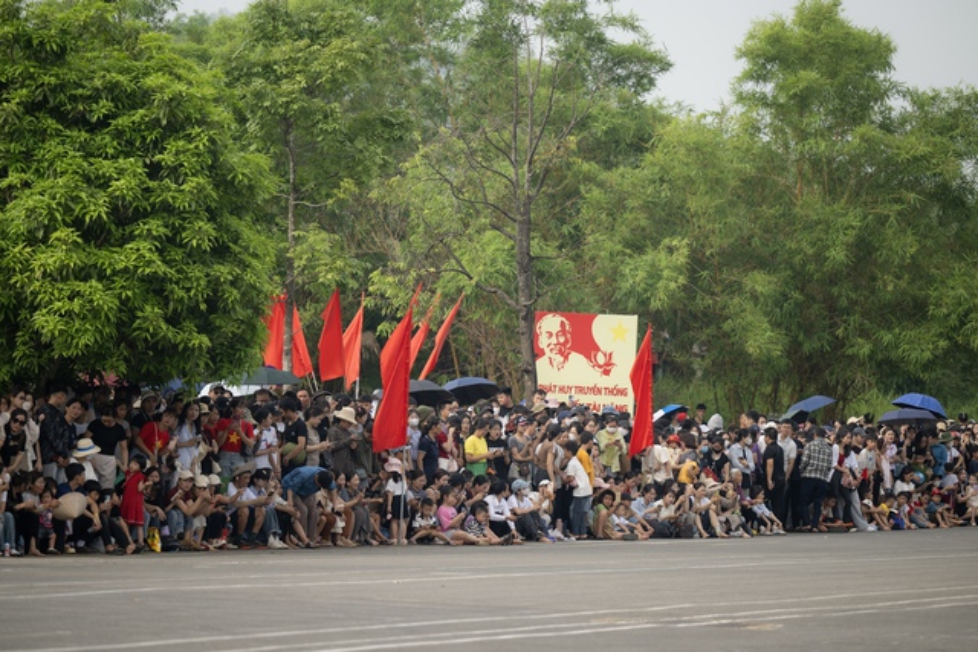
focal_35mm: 165
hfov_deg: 12.4
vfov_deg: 8.3
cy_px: 326
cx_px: 489
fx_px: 4483
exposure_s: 1/1600
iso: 250
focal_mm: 165
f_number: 2.8
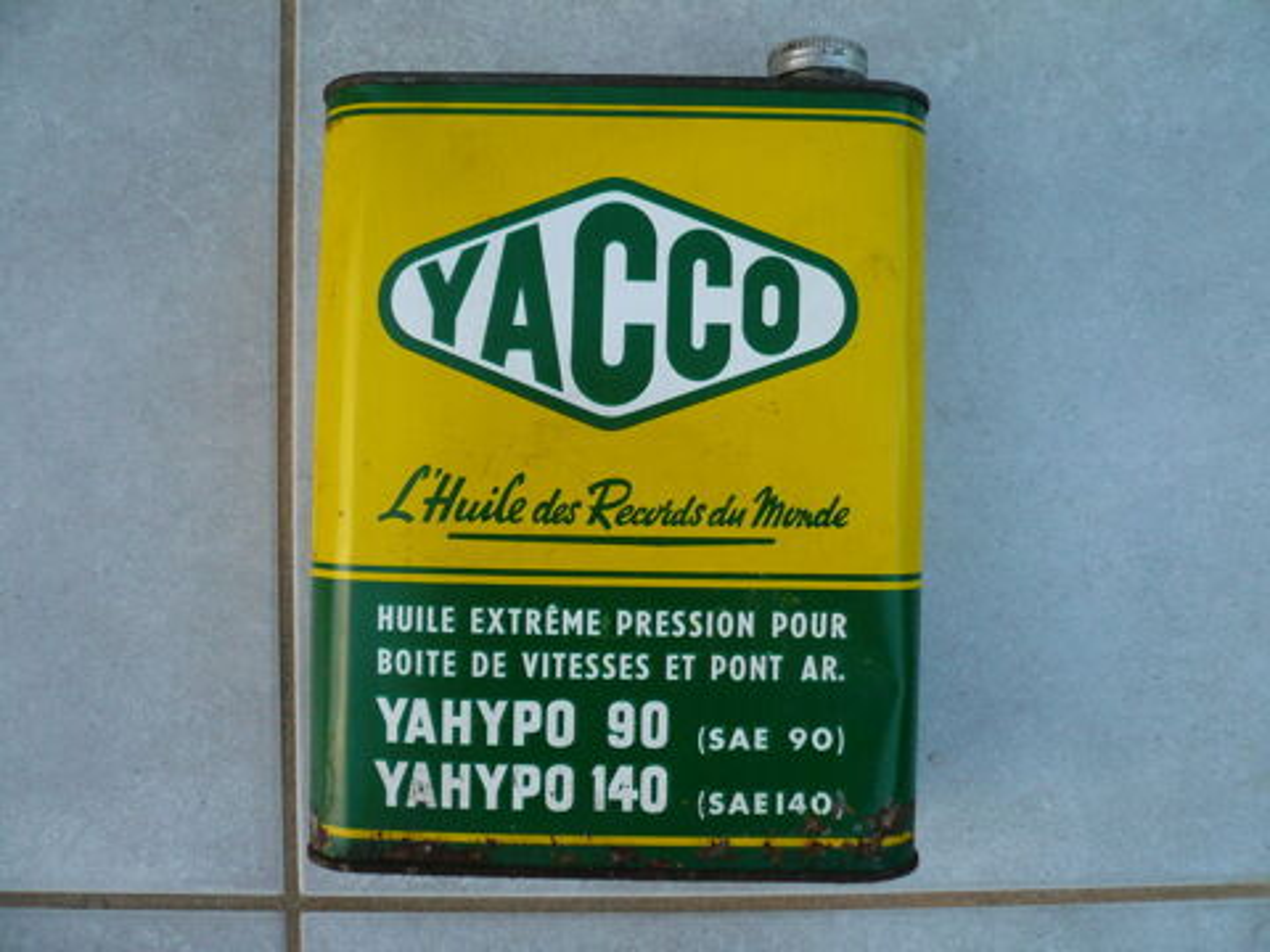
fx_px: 1027
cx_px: 635
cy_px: 476
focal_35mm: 28
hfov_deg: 63.4
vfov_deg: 49.7
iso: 100
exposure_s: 1/60
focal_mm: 4.6
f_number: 2.8
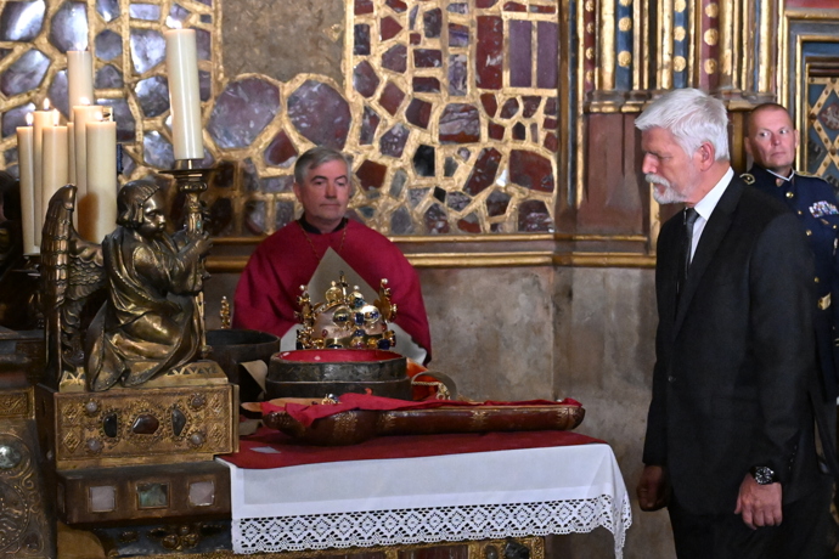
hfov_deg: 31.4
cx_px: 420
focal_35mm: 64
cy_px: 280
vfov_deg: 21.2
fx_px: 1491
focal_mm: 43
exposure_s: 1/320
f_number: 3.5
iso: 10000
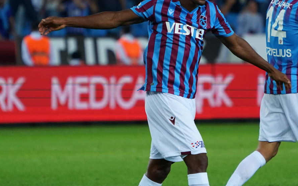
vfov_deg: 1.7
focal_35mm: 762
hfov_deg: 2.8
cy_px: 61
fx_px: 6186
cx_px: 174
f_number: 5.6
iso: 2000
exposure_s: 1/1000
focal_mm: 348
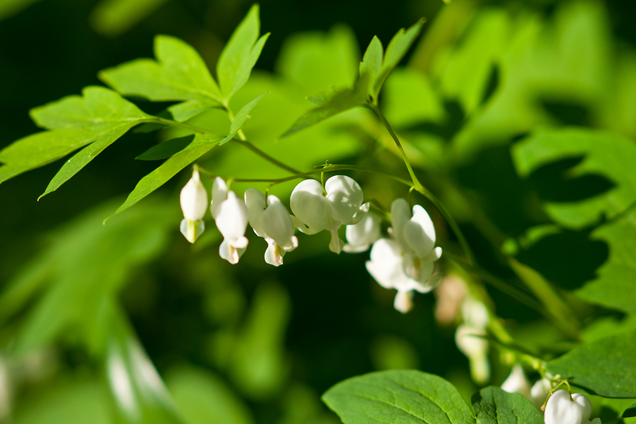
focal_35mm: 202
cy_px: 212
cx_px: 318
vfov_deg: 6.8
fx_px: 3577
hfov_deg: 10.2
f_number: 2.2
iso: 250
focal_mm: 135
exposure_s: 1/6400
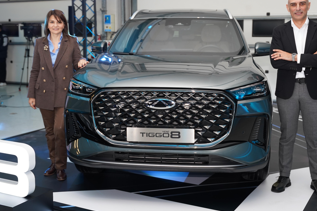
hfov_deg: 40.0
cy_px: 84
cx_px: 162
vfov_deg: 27.2
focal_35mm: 50
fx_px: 436
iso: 1000
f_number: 2.8
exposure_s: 1/160
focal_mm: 39.4
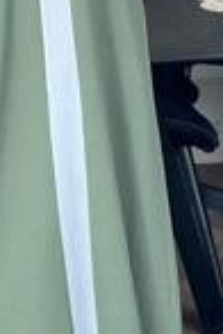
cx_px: 20
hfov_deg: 8.0
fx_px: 1598
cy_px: 36
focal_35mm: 172
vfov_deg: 11.9
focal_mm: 6.86
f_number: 1.78
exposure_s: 1/124
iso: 100
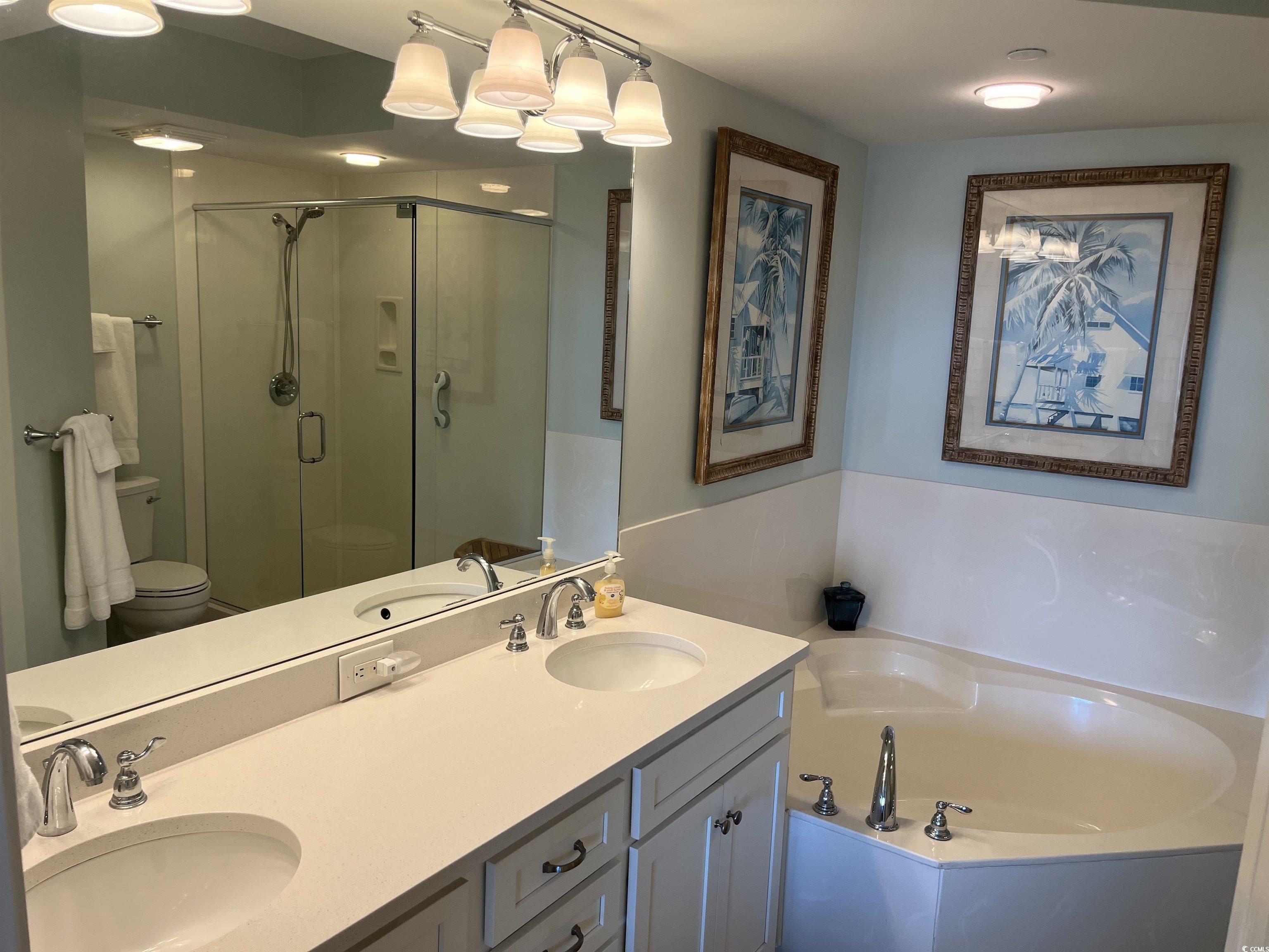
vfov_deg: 53.1
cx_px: 634
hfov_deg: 67.3
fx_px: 953
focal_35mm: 26
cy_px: 476
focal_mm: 5.1
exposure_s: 1/120
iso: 80
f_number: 1.6
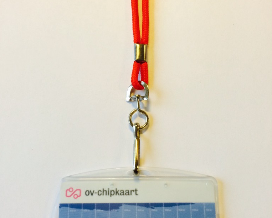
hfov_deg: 47.9
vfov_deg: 39.1
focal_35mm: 38
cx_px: 136
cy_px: 117
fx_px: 306
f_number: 2.2
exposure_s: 1/33
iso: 40
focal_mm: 4.15
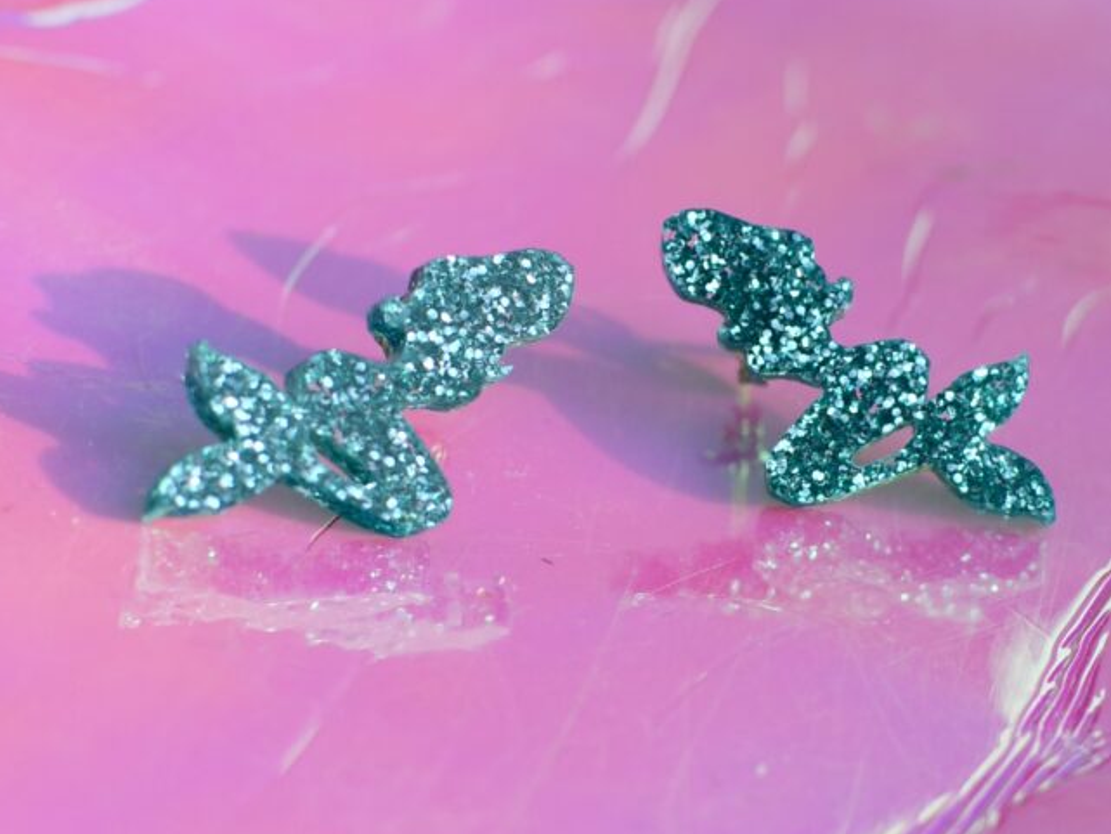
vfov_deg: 19.4
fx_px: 2440
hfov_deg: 25.7
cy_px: 445
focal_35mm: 76
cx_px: 549
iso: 200
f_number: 4.5
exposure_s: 1/1250
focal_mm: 35
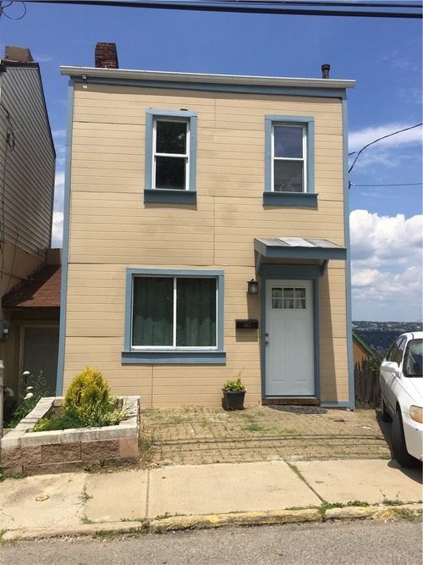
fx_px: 473
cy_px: 282
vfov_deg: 61.7
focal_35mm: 29
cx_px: 212
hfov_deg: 48.2
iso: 32
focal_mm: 4.15
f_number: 2.2
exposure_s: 1/2825
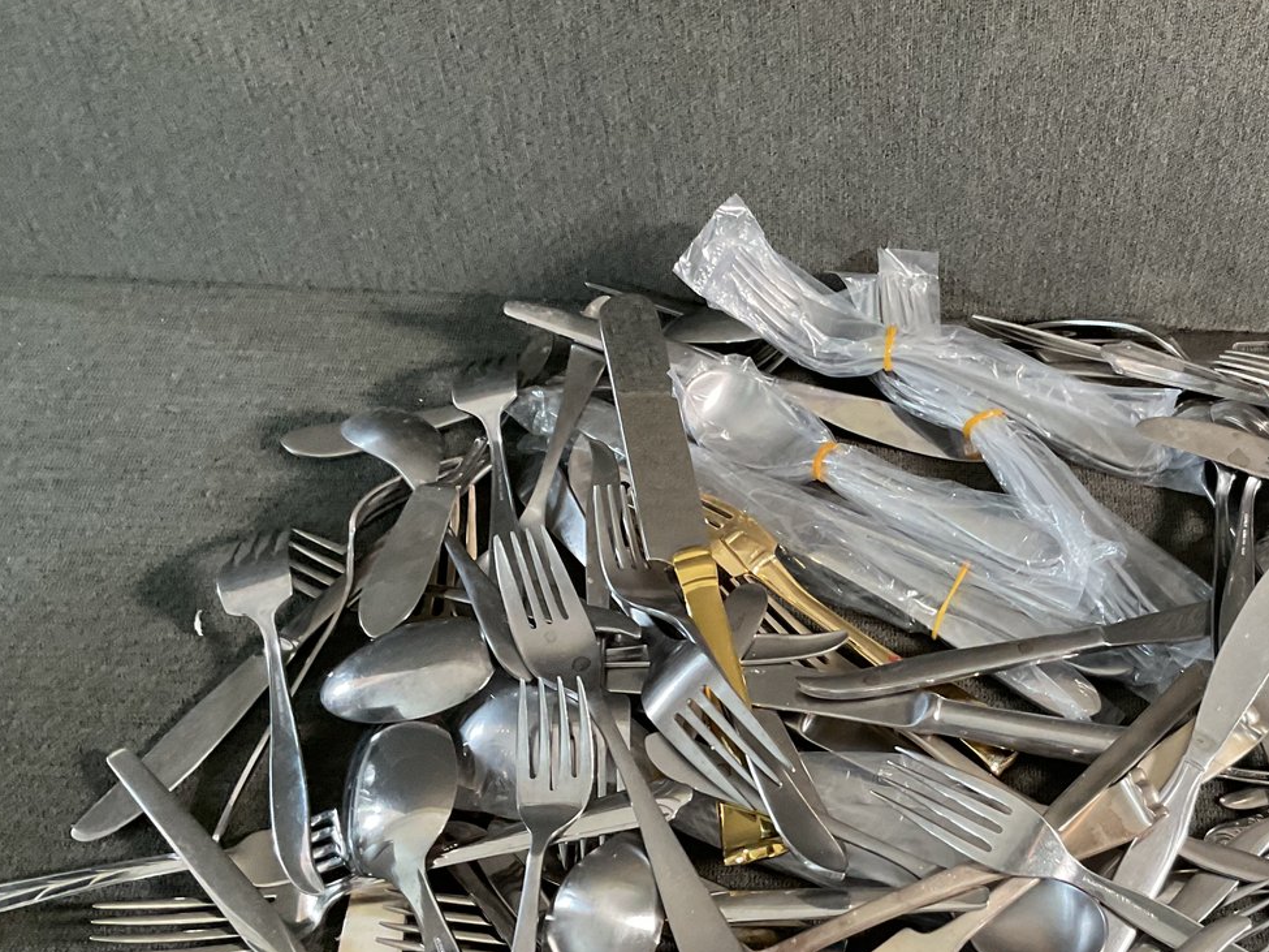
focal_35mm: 45
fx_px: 1649
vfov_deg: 31.8
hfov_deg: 40.7
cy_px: 666
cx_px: 972
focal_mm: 3
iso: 160
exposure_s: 1/60
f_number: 1.8
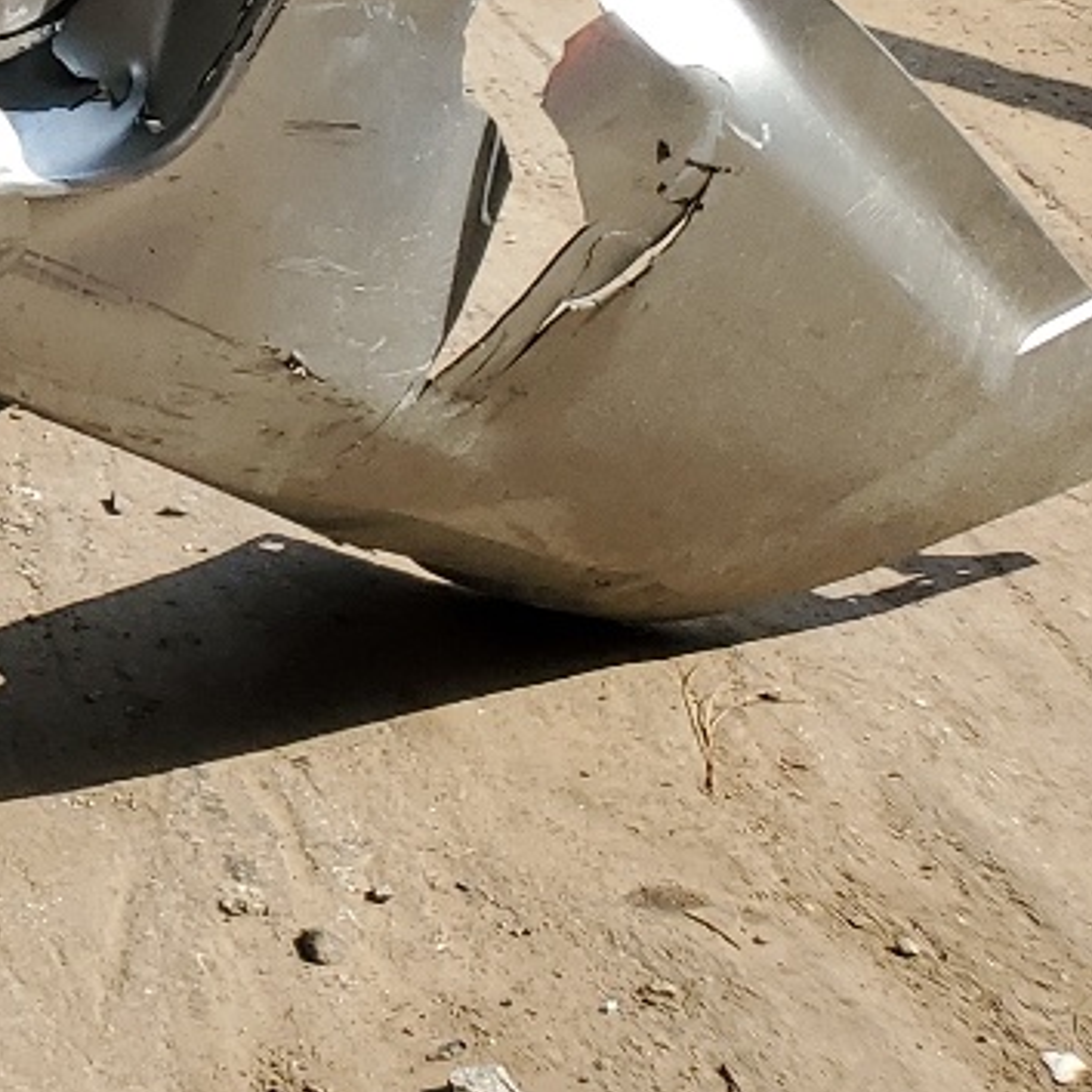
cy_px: -429
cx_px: -993
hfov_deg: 14.3
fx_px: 3712
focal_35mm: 104
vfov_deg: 15.7
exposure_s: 1/2000
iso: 50
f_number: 1.5
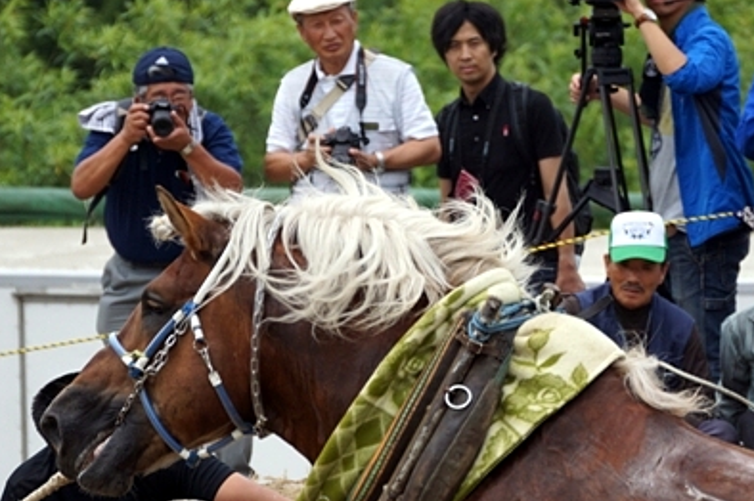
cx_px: 442
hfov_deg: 3.6
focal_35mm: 571
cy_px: 248
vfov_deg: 2.4
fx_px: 11949
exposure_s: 1/2000
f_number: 5.6
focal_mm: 300
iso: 400
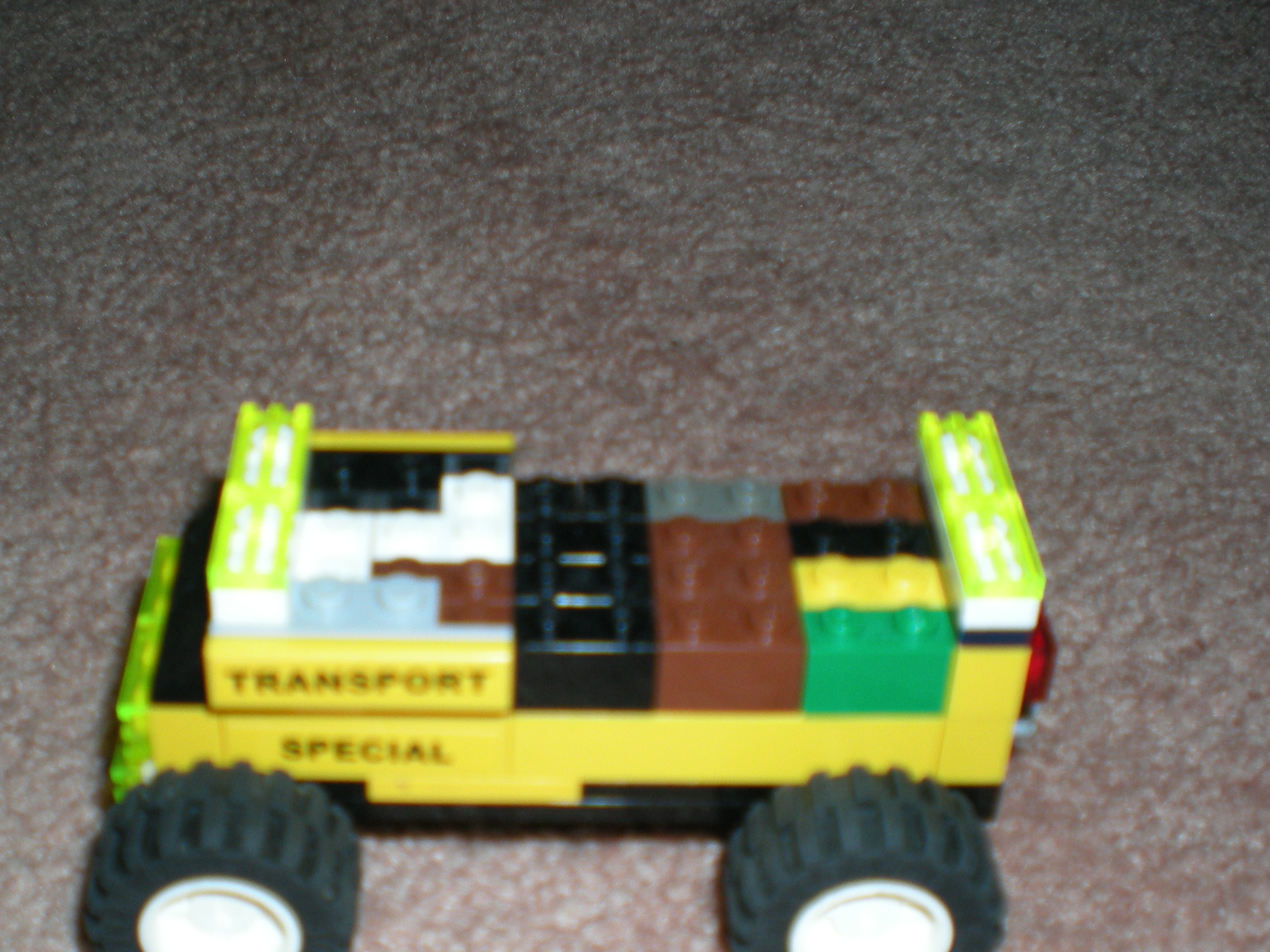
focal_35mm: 53
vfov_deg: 27.3
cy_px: 645
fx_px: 1944
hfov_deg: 36.0
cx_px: 507
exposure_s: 1/60
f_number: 3.1
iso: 64
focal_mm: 6.3
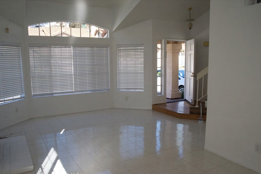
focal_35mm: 30
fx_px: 217
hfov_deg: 61.9
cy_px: 89
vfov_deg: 43.6
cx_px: 127
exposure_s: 1/800
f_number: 14
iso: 6400
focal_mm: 29
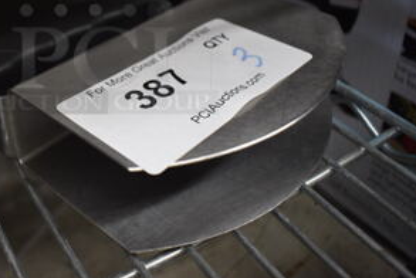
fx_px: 509
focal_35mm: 44
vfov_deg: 29.9
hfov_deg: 42.8
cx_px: 95
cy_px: 55
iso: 800
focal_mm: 18
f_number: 4
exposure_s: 1/60
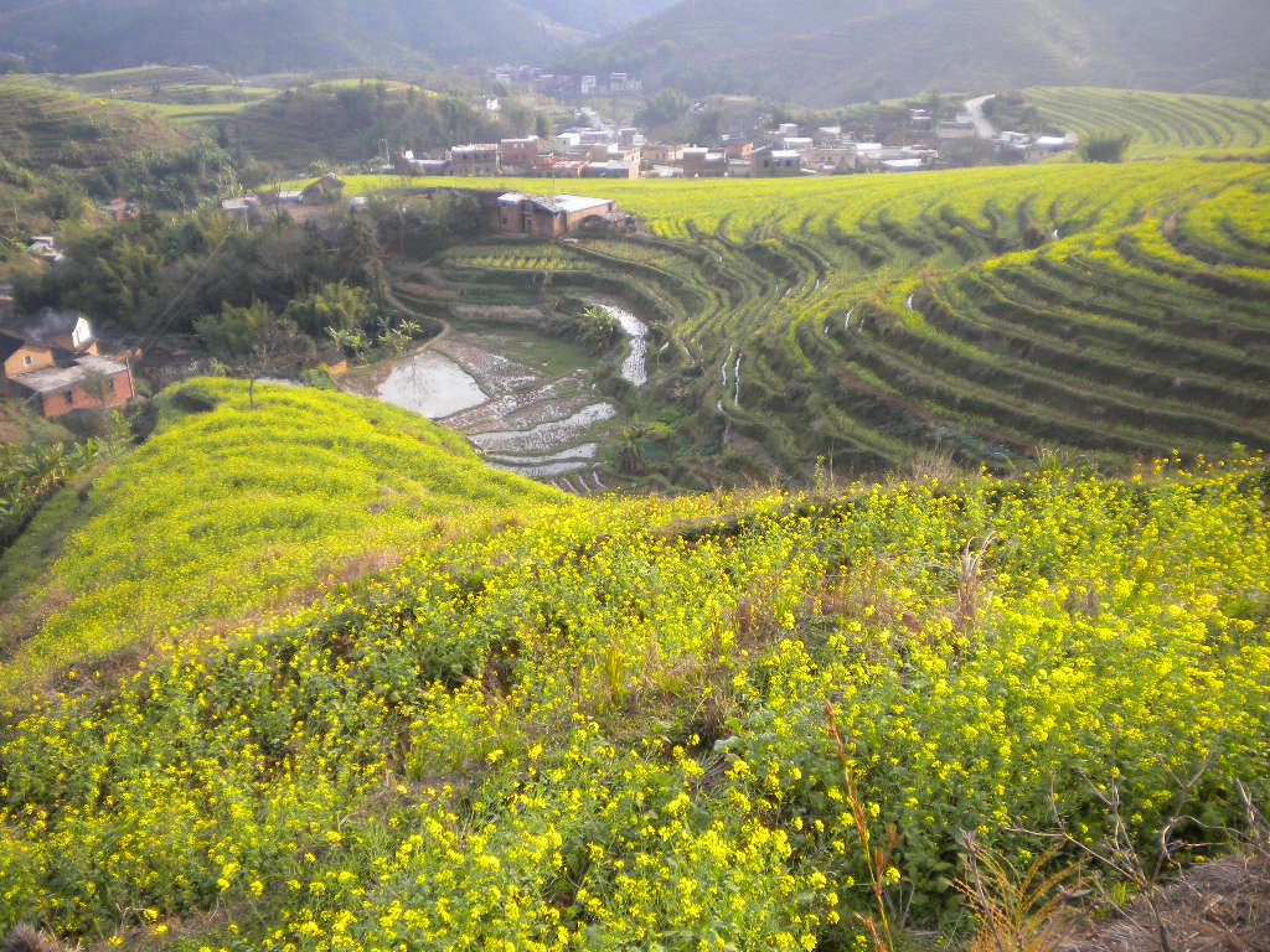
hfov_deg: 52.6
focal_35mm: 35
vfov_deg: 40.7
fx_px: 1284
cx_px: 635
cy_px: 476
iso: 80
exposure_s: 1/202
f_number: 3.1
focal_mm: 6.3
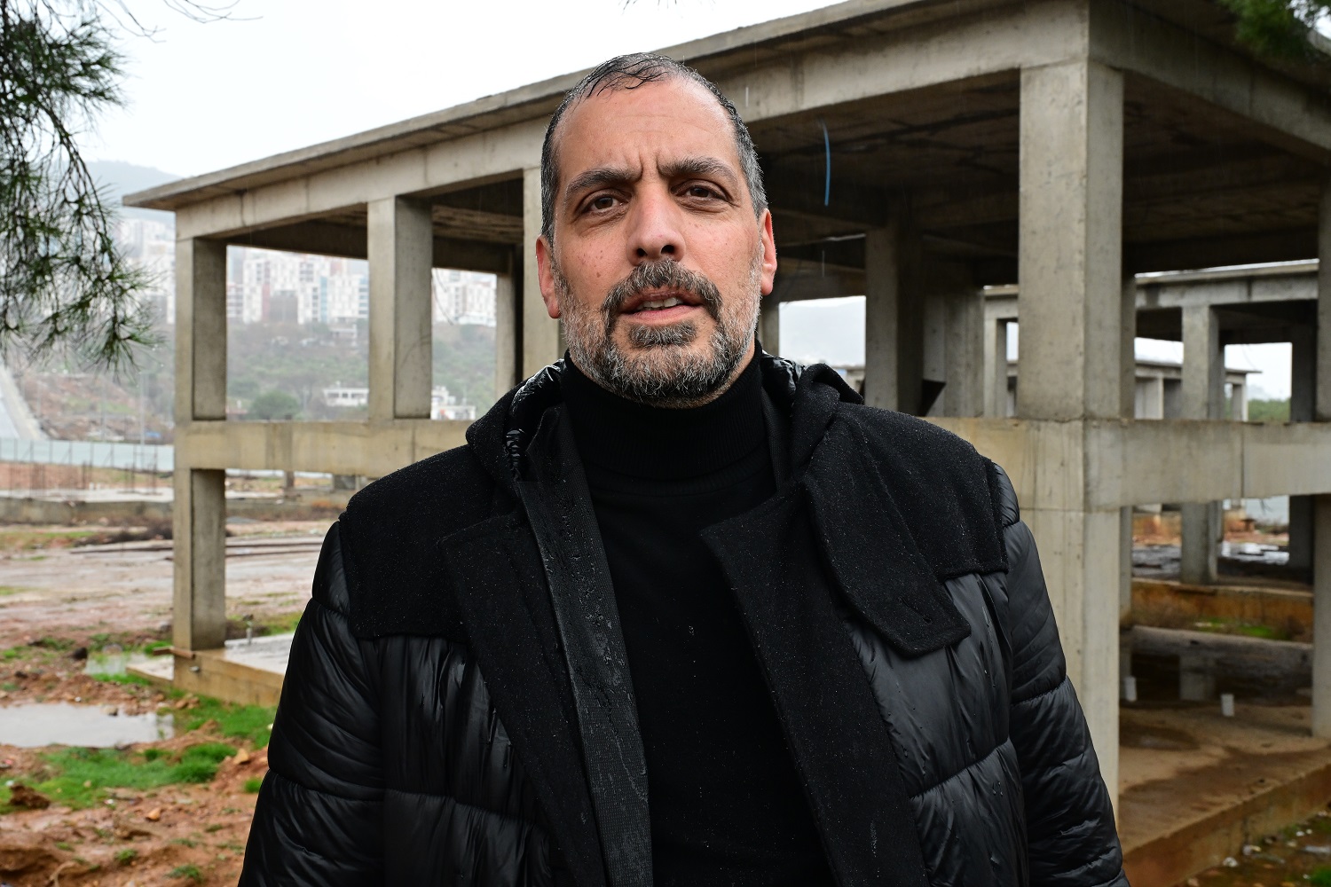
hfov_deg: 51.9
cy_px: 444
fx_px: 1368
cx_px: 666
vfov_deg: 35.9
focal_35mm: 37
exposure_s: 1/60
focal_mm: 37
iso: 1600
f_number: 11
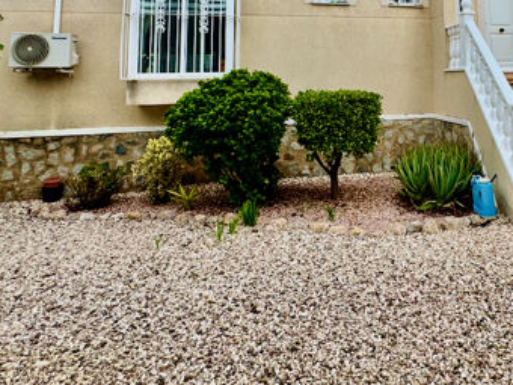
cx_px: 376
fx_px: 430
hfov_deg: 58.8
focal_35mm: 29
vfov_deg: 43.9
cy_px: 36
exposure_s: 1/910
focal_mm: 2.22
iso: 50
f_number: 2.2
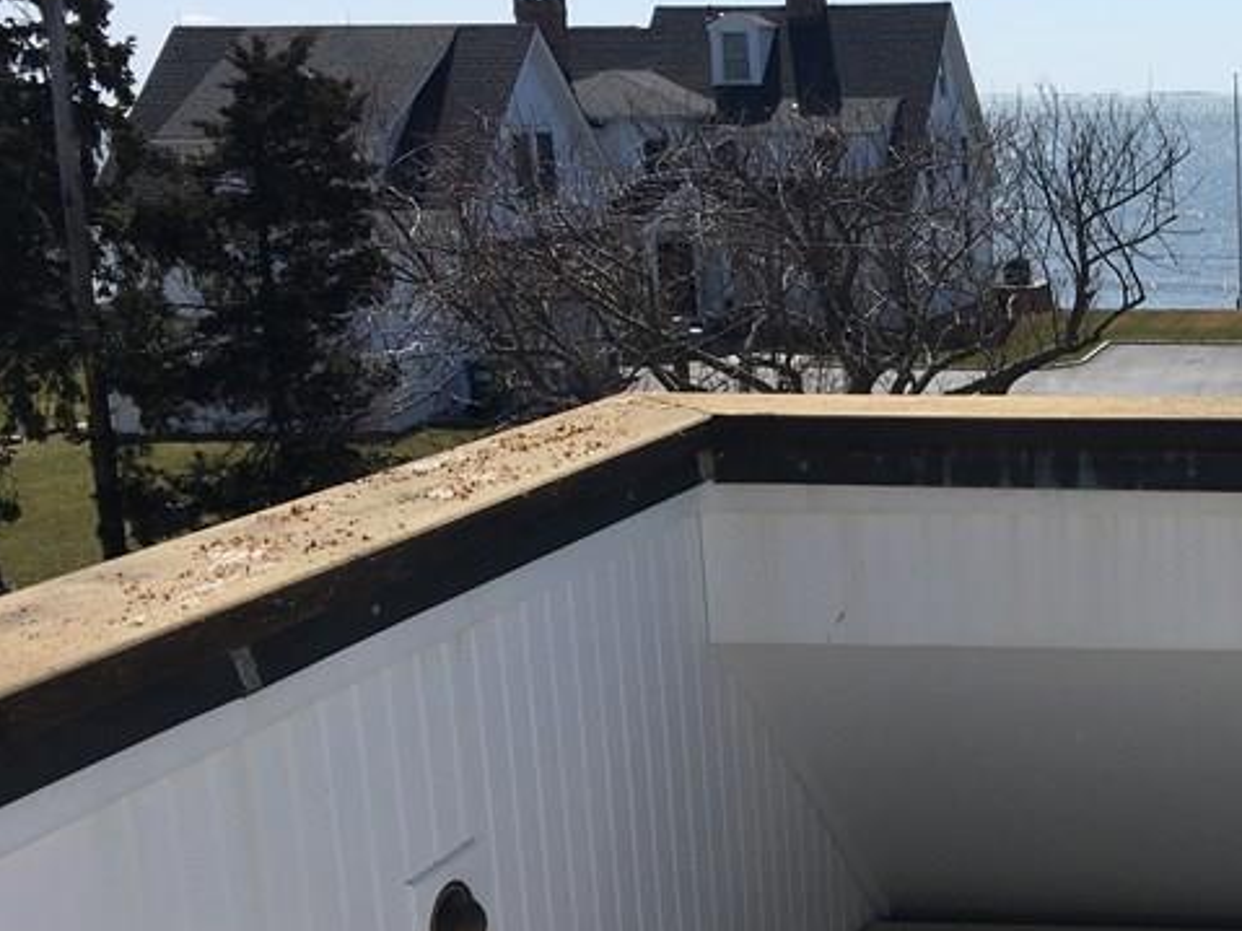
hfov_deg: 28.9
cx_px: 1283
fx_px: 2224
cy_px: 622
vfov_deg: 23.5
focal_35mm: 62
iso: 25
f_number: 2.2
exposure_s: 1/2481
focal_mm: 4.15
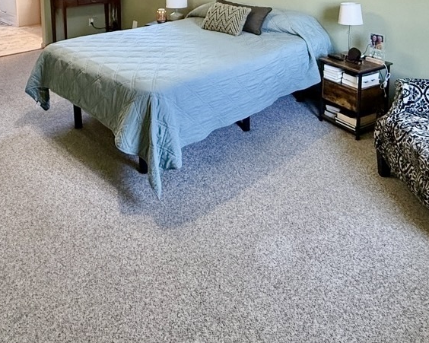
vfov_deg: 40.1
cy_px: -15
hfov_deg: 57.2
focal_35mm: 31
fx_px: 394
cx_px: 214
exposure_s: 1/60
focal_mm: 2.22
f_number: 2.2
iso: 320
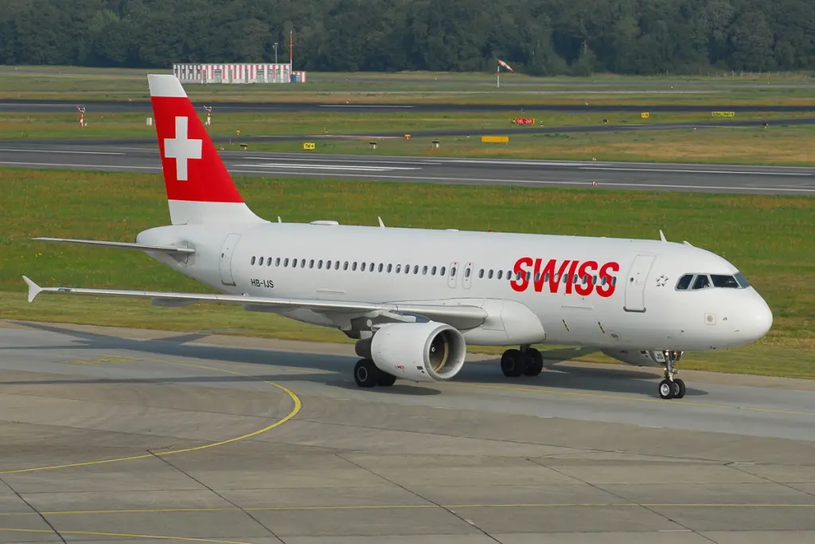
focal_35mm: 202
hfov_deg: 10.2
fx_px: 4585
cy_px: 272
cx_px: 408
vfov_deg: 6.8
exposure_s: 1/500
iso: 200
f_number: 8
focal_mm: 135
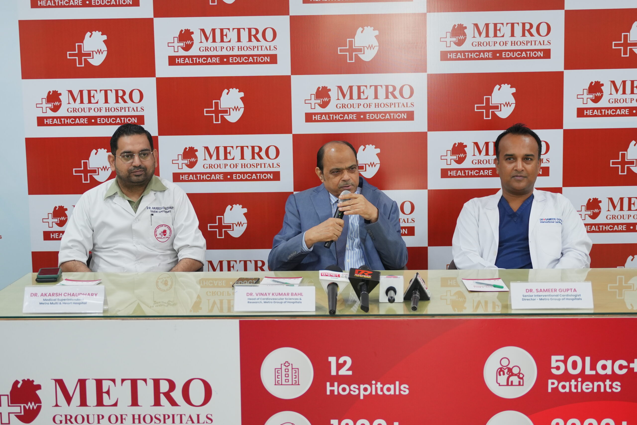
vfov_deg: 22.3
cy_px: 212
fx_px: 1079
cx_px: 318
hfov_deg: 32.9
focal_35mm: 61
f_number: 2.8
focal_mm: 40.7
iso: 1250
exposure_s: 1/100
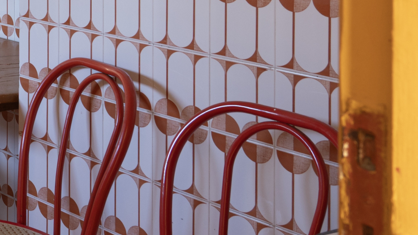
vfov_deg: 13.3
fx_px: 964
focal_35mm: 87
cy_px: -100
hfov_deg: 20.6
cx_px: -222
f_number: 8
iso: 250
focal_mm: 24
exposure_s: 1/2.5
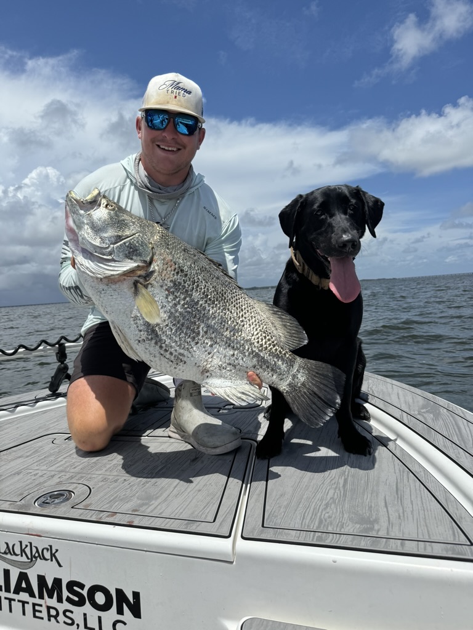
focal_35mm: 24
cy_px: 315
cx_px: 236
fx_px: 437
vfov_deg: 71.6
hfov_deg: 56.8
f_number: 1.78
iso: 80
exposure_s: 1/10417
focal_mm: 6.76
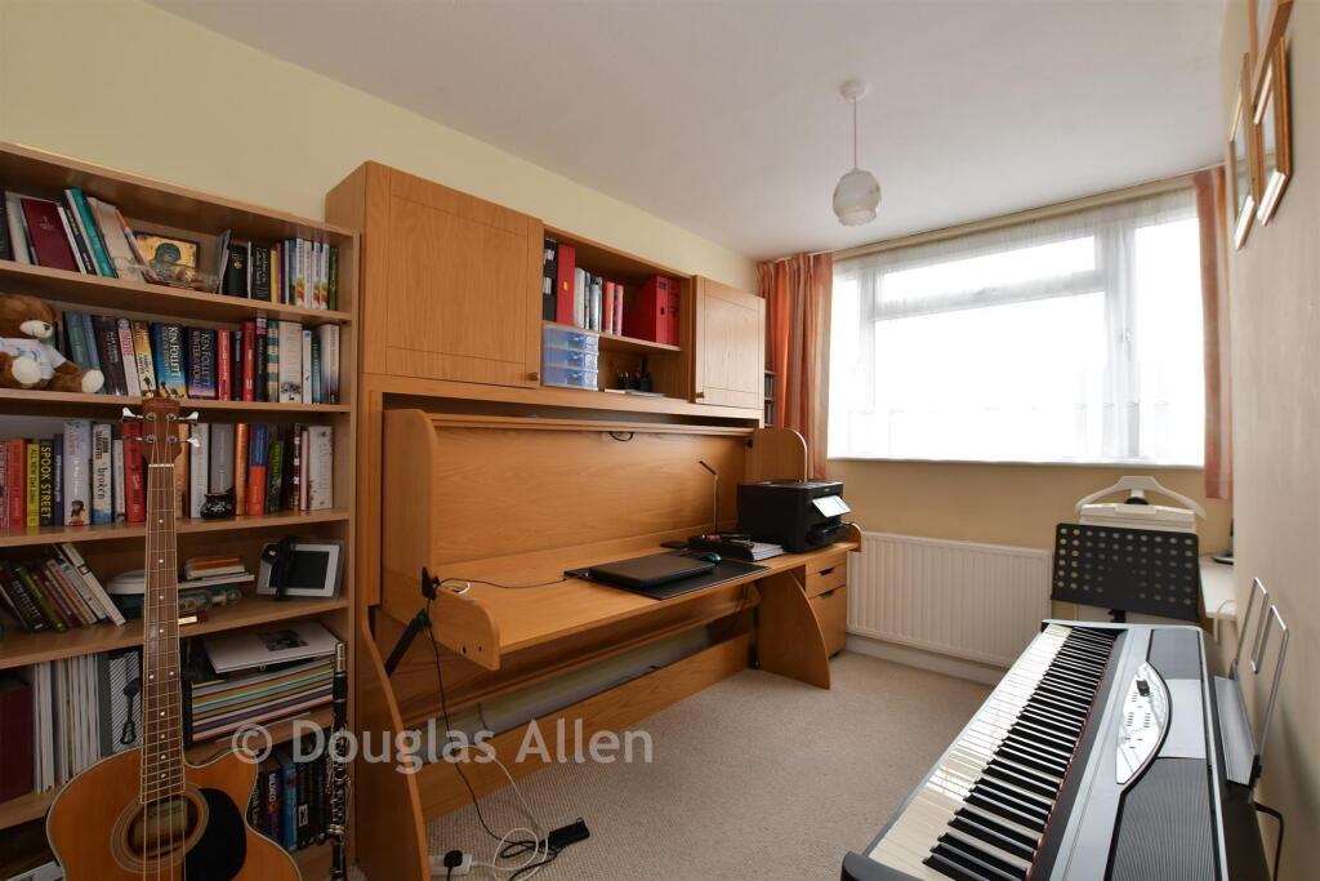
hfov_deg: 100.4
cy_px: 440
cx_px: 660
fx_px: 550
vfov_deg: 77.3
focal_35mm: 15
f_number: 8
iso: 125
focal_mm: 10
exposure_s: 1/4
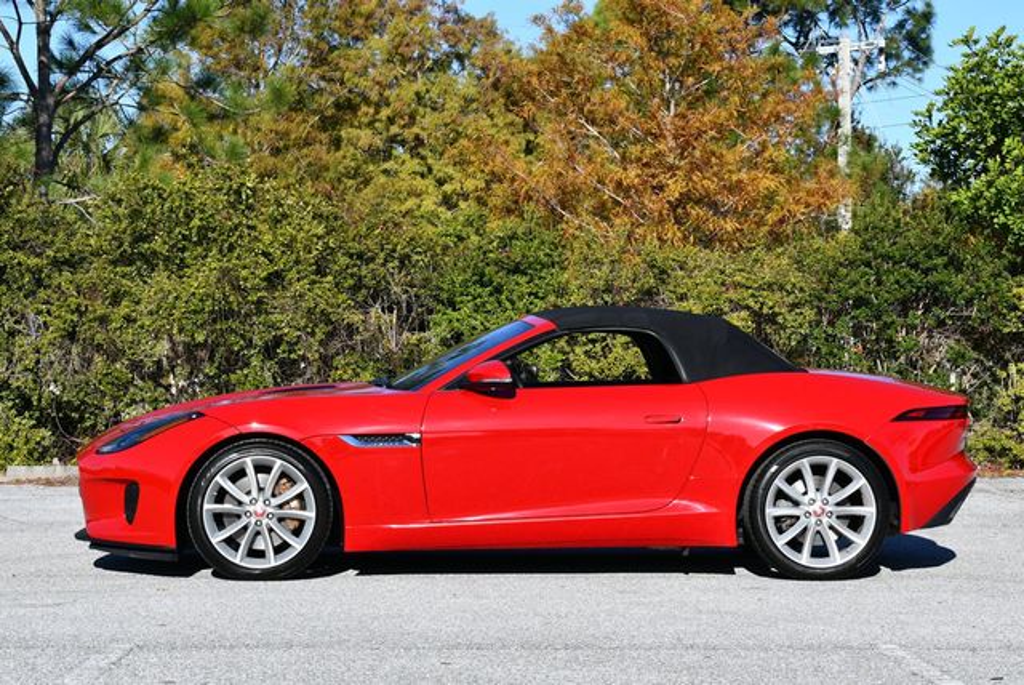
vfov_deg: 14.9
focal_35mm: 92
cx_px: 512
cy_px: 342
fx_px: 2619
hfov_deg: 22.1
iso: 100
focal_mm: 46
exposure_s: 1/250
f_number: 8
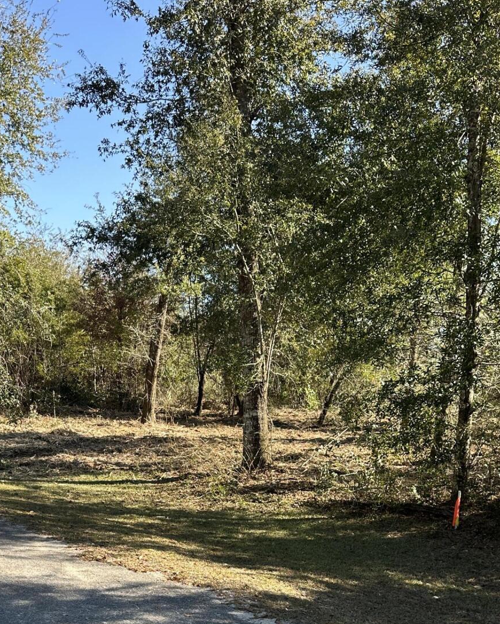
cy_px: 554
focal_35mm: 43
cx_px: 178
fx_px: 795
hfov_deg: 34.7
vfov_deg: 39.9
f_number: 1.78
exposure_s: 1/756
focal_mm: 6.86
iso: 80
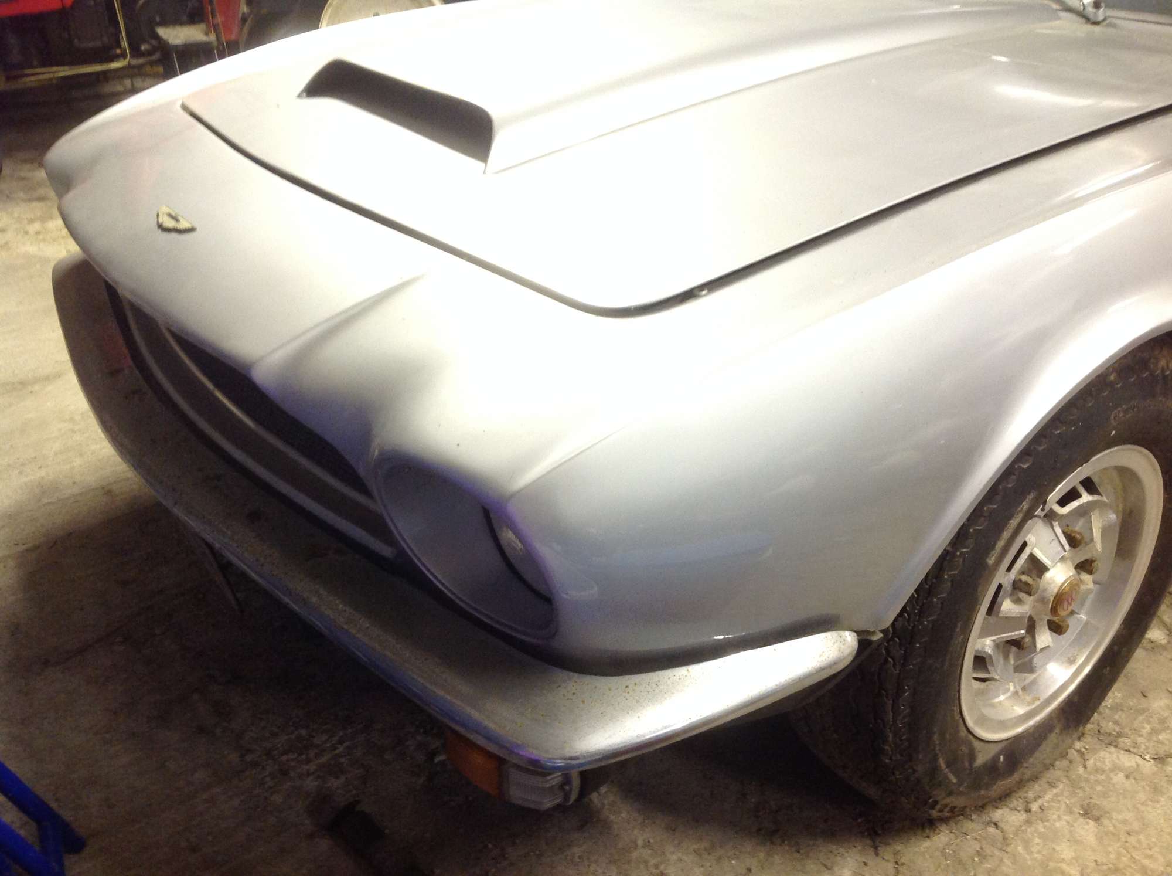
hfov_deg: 52.7
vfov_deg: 40.6
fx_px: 1183
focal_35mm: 35
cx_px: 586
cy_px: 438
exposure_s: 1/17
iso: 160
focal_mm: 4.28
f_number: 2.4
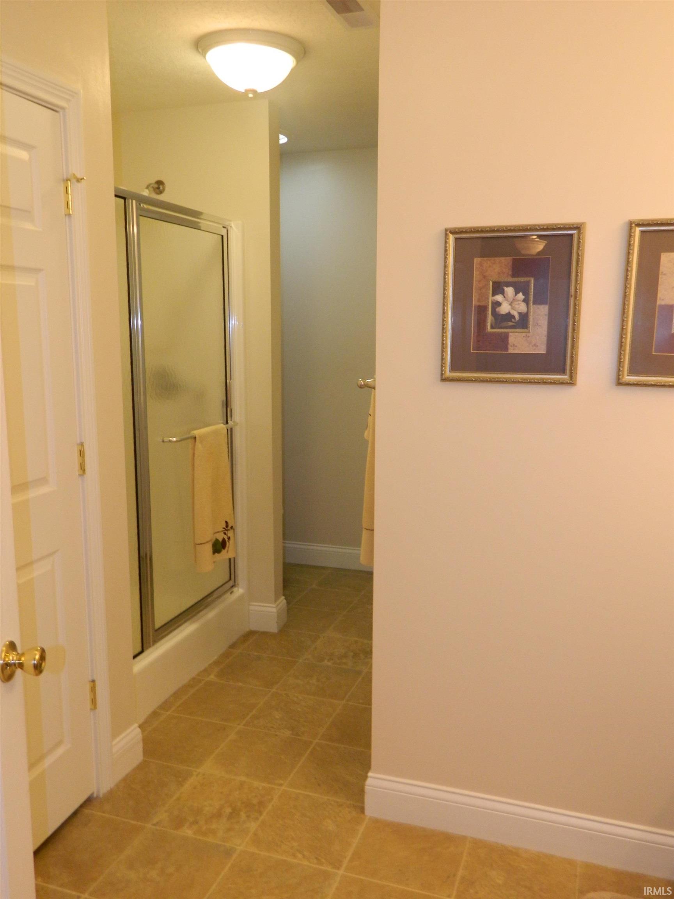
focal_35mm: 28
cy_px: 450
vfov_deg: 63.4
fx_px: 727
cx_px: 337
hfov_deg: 49.7
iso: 200
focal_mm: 5.1
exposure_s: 1/30
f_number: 3.2
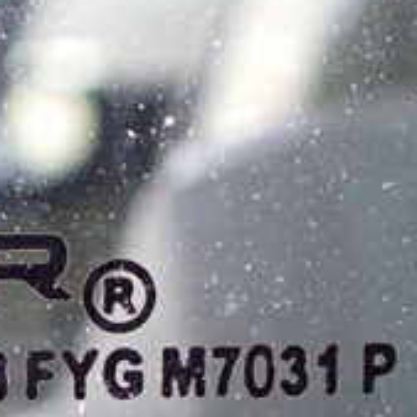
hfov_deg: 18.2
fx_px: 1281
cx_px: 37
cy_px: 382
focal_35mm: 94
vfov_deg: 18.2
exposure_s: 1/125
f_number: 2.3
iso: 800
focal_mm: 5.4
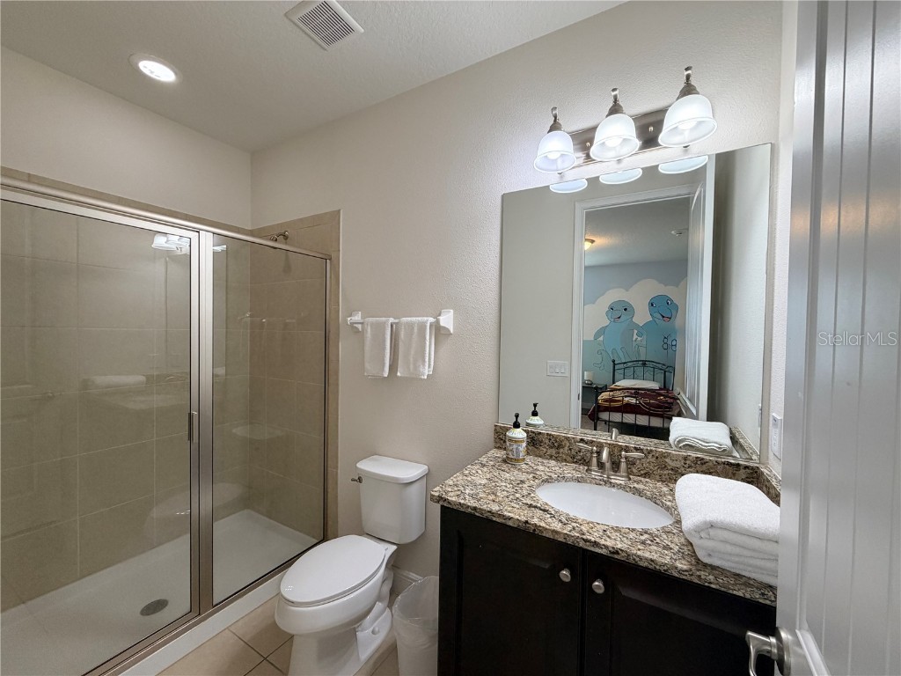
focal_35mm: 14
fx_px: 364
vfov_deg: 85.7
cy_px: 338
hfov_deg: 102.1
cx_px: 450
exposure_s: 1/120
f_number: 2.2
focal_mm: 2.22
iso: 250
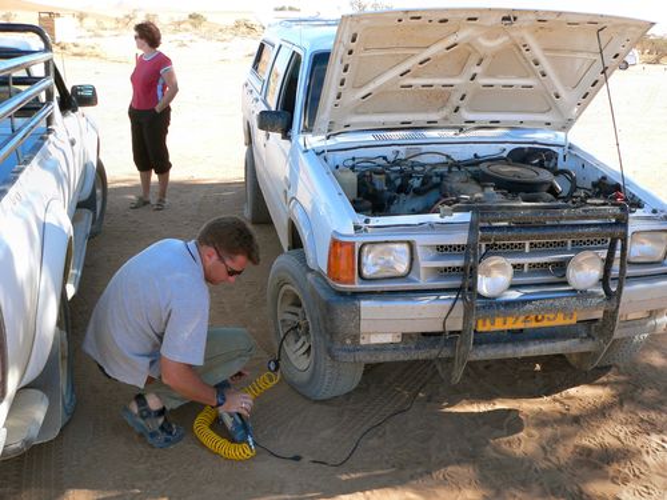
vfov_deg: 39.7
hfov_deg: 51.4
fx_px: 694
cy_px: 250
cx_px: 334
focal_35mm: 36
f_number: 4
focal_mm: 6
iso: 80
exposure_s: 1/160
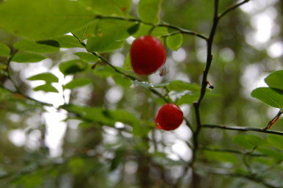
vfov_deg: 22.2
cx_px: 138
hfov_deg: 32.9
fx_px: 479
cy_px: 71
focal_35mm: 61
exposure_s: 1/125
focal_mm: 26
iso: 400
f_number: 5.6
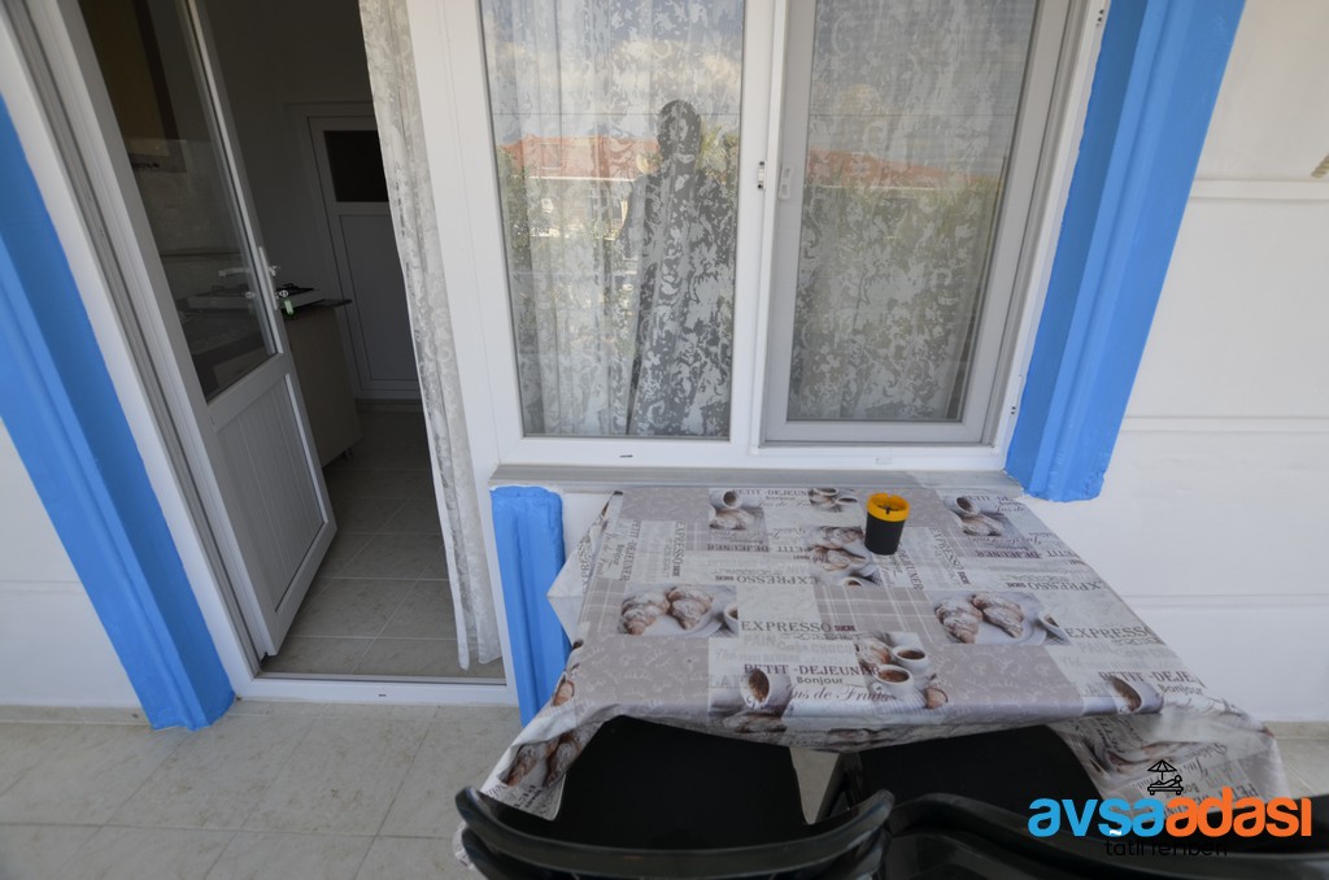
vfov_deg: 77.1
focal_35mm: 15
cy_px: 440
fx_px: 553
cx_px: 664
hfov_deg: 100.5
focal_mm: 10
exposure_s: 1/180
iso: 200
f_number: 6.7
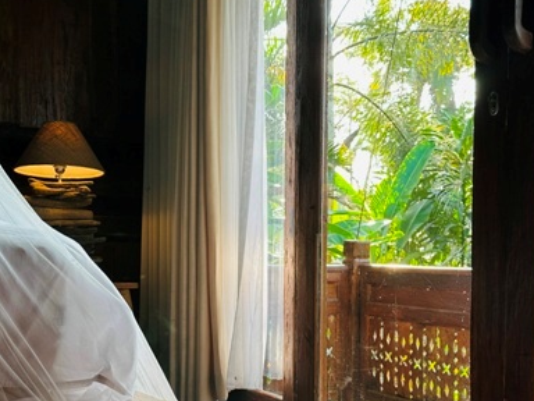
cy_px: 242
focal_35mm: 50
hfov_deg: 38.2
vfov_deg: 29.0
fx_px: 771
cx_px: 253
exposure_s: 1/157
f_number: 1.78
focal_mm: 6.86
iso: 64
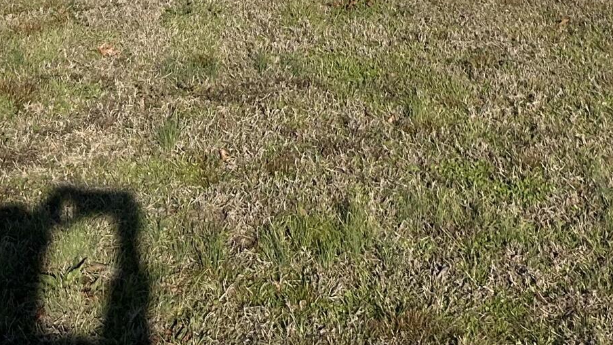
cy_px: -340
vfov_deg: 11.6
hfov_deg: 22.5
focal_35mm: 94
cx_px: 461
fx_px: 1528
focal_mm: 5.7
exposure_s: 1/5882
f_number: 1.5
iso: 50
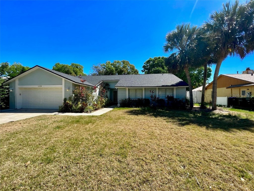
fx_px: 95
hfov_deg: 106.2
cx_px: 127
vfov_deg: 89.9
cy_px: 96
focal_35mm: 13
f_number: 1.8
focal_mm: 1.57
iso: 32
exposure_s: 1/927
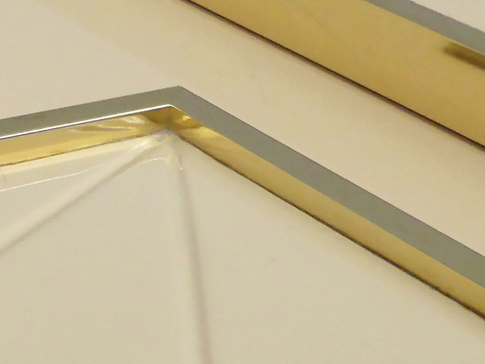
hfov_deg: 16.1
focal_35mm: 121
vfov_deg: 12.2
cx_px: 77
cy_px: 330
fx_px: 1696
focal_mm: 4.8
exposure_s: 1/60
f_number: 3.4
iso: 250
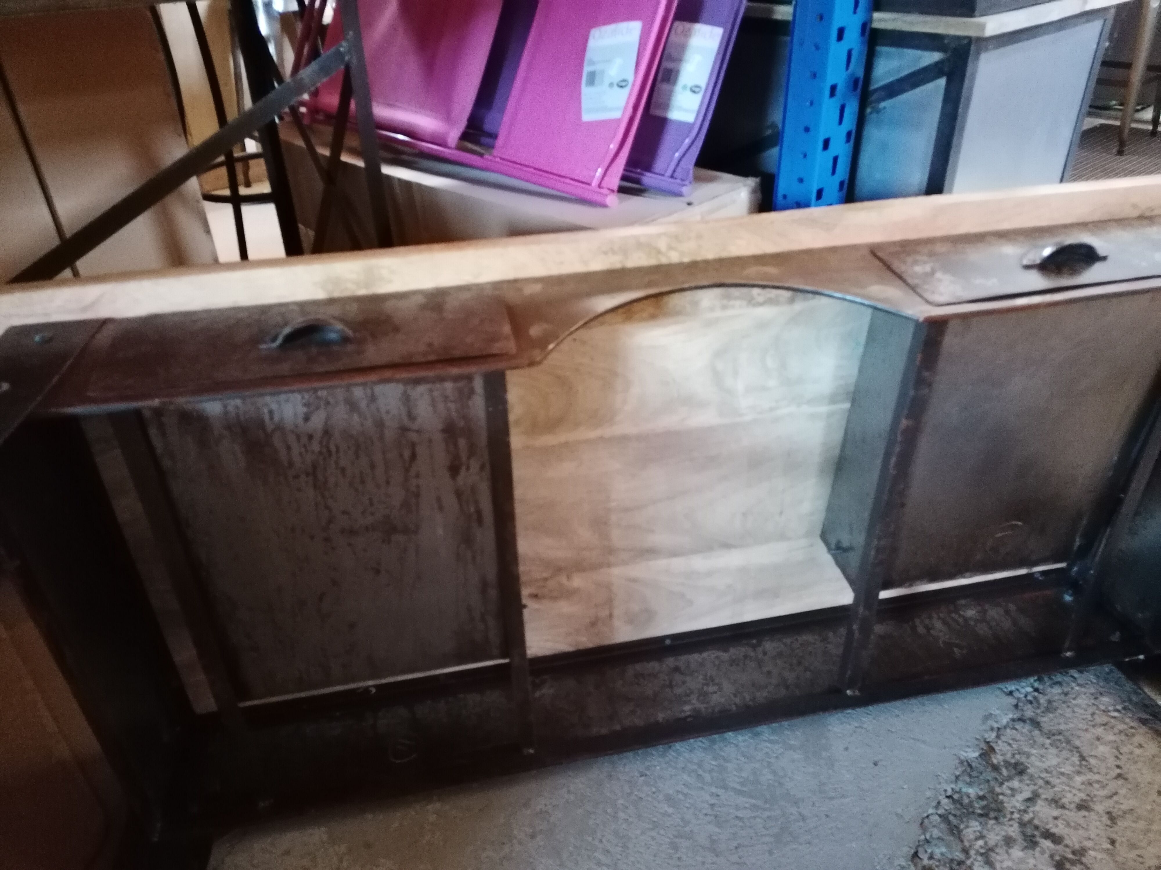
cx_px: 580
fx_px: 906
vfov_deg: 51.4
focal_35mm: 27
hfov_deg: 65.3
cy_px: 435
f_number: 1.8
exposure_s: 1/14.3
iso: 2000
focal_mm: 4.75
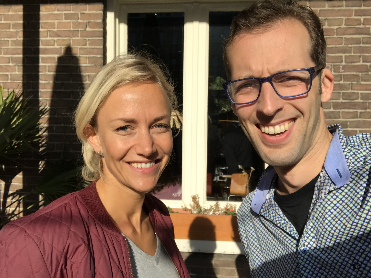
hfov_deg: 56.8
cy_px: 139
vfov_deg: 44.2
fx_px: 343
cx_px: 186
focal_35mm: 32
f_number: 2.2
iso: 25
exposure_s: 1/1580
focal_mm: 2.87
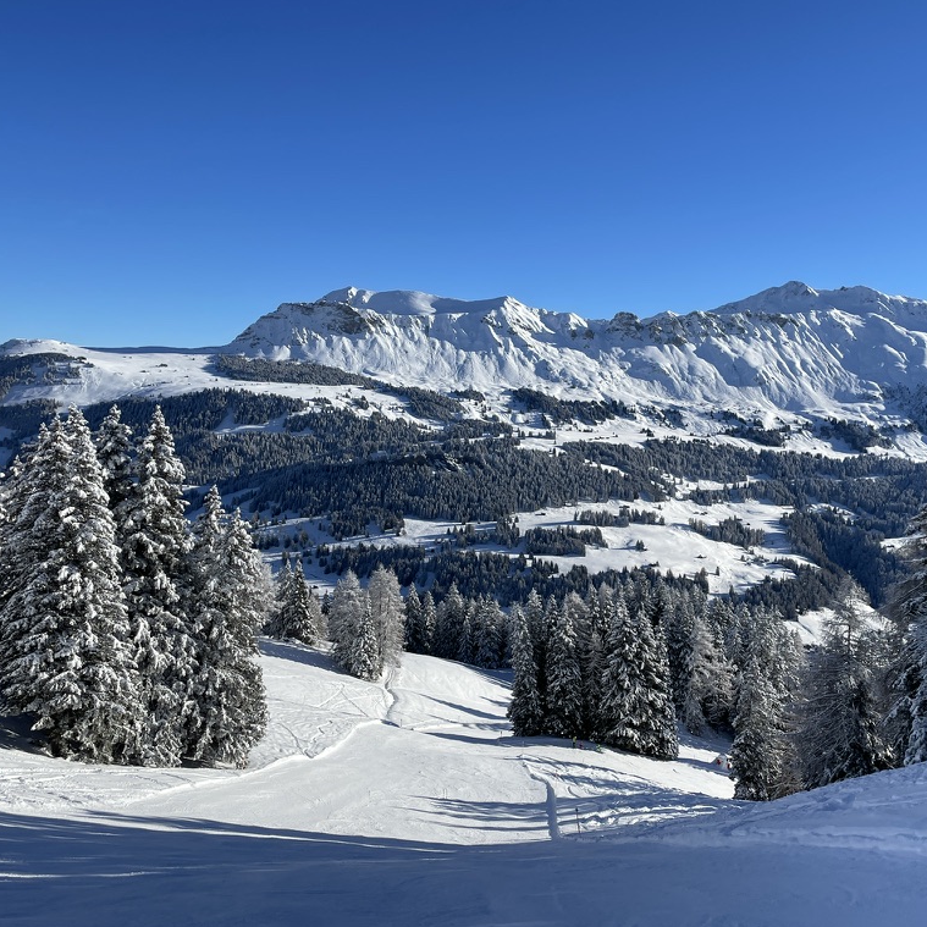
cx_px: 515
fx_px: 939
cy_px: 463
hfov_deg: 52.4
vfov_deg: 52.5
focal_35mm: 31
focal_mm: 4.2
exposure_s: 1/5291
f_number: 1.6
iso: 32
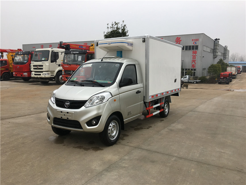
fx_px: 206
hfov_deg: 61.7
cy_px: 92
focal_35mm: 29
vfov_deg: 48.2
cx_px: 123
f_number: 2.2
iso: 25
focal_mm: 4.15
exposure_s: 1/370
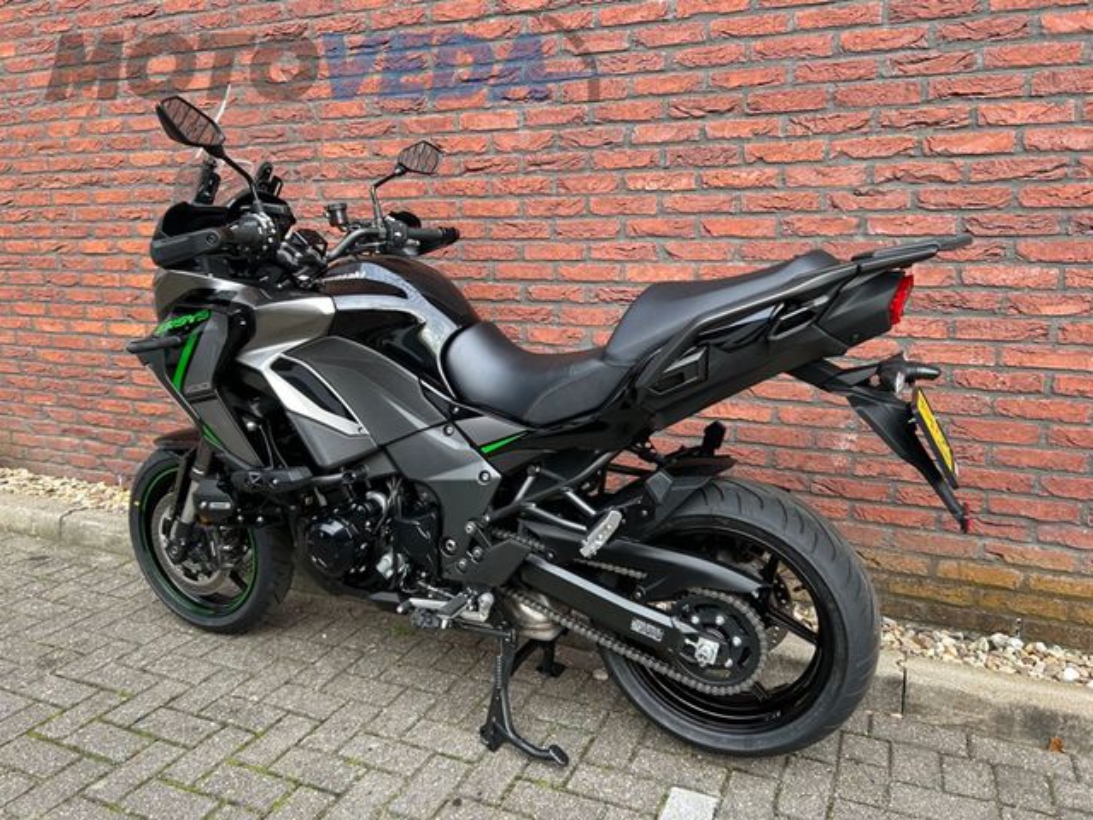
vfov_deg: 53.1
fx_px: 821
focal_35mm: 26
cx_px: 546
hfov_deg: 67.3
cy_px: 410
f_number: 1.5
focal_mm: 5.7
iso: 40
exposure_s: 1/121
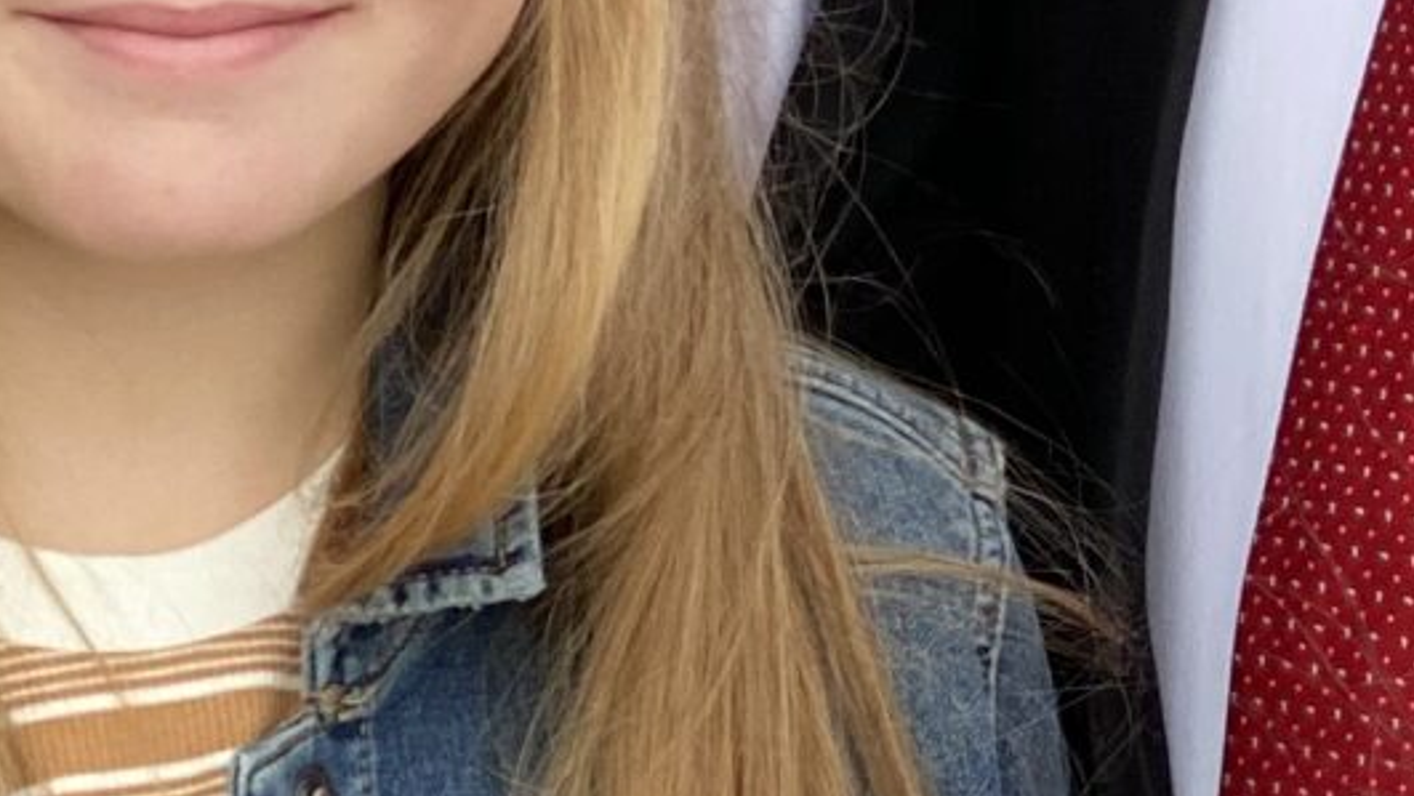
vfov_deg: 4.4
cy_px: -160
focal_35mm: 273
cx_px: 2194
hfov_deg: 7.7
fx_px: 10238
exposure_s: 1/500
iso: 20
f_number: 2
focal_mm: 6
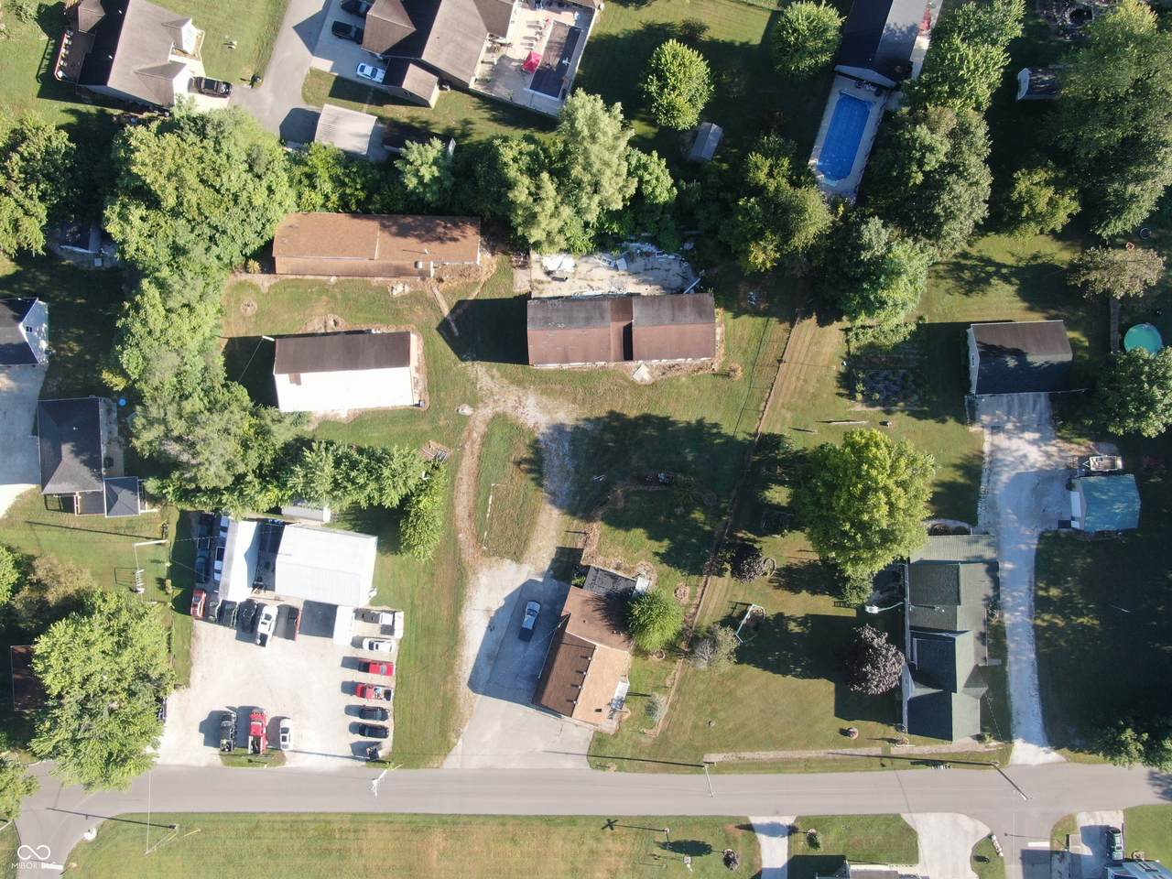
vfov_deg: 56.8
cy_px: 440
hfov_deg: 71.6
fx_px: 813
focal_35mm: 24
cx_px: 586
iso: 110
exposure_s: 1/320
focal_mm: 4.39
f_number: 2.8
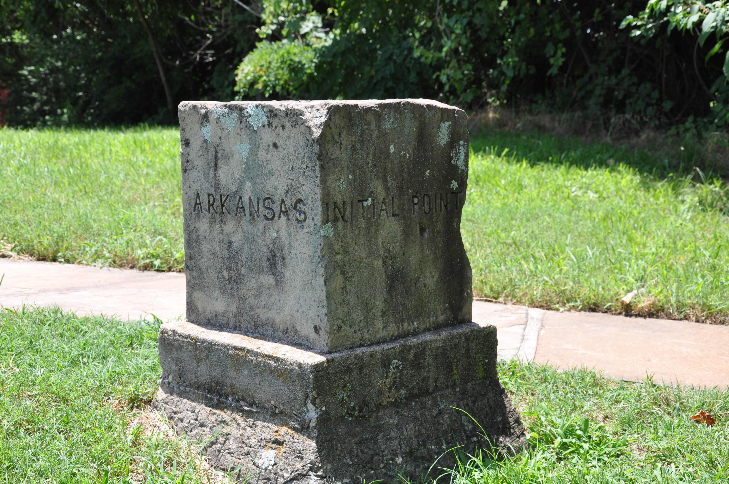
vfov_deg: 25.7
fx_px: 1062
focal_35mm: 52
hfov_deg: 37.9
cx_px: 364
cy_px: 242
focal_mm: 35
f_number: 8
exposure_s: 1/250
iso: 320
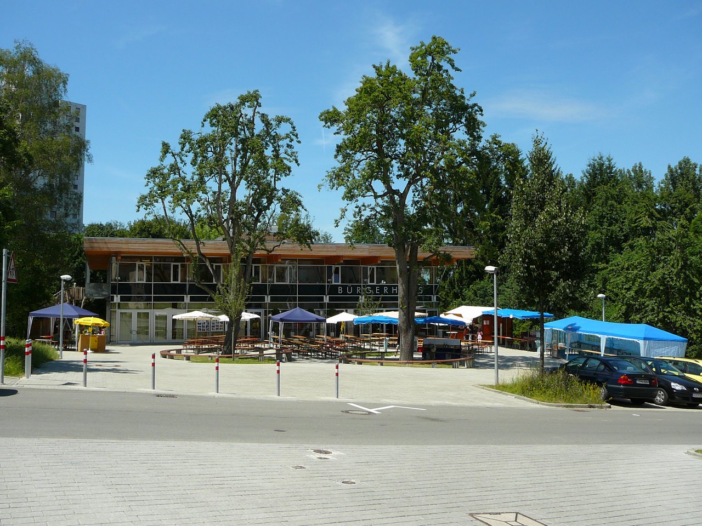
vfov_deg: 40.7
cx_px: 351
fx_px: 710
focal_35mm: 35
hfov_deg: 52.6
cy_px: 263
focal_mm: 5.2
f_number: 5
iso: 80
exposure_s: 1/400
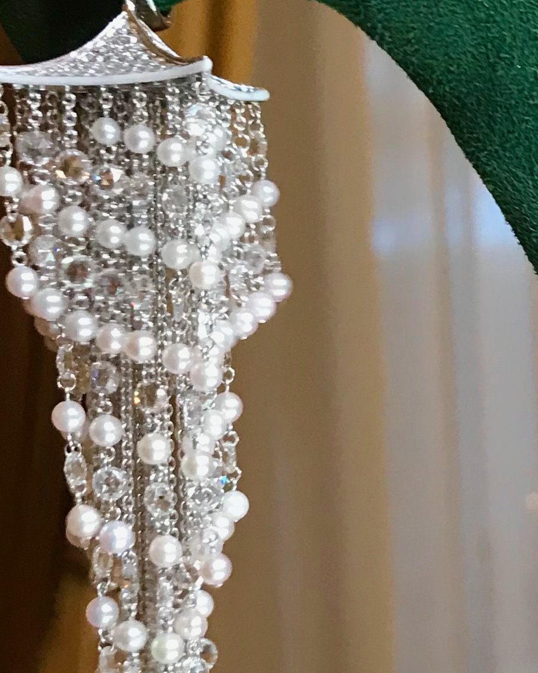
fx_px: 1911
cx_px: 663
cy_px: 430
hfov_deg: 15.4
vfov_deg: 19.9
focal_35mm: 96
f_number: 1.8
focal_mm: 3.99
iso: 64
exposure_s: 1/17
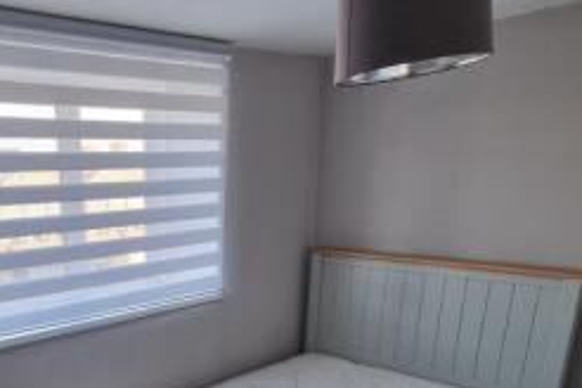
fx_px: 517
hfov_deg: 52.9
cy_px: 347
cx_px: 79
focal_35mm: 32
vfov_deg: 38.4
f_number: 2.2
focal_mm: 2.2
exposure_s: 1/50
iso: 125
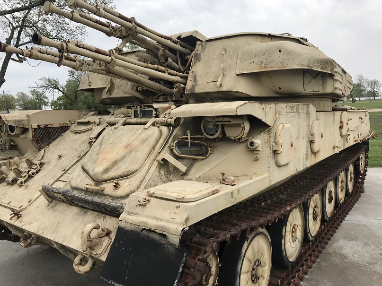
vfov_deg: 49.7
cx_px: 191
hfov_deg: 63.5
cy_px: 143
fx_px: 309
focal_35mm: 28
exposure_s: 1/1244
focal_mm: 3.99
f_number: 1.8
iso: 20
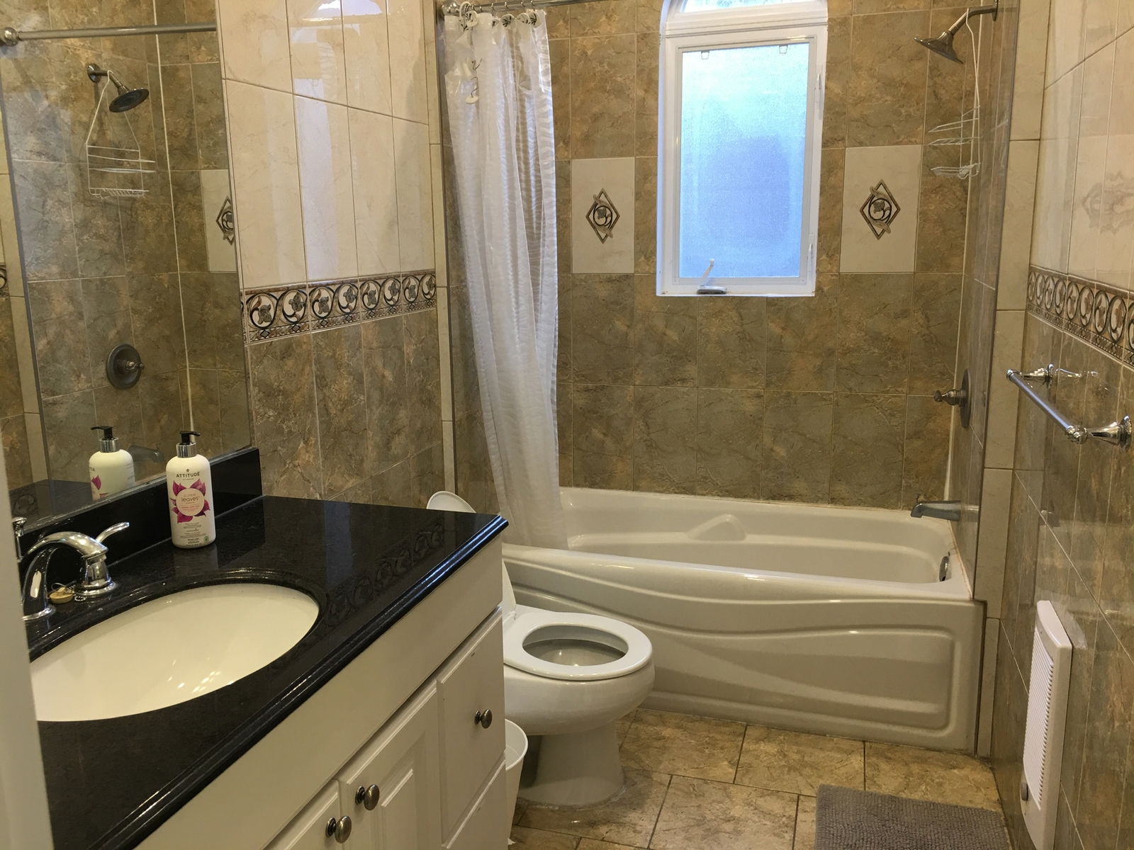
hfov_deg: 61.7
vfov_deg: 48.2
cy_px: 425
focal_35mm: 29
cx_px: 567
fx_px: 950
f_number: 2.2
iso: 25
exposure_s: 1/15
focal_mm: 4.15
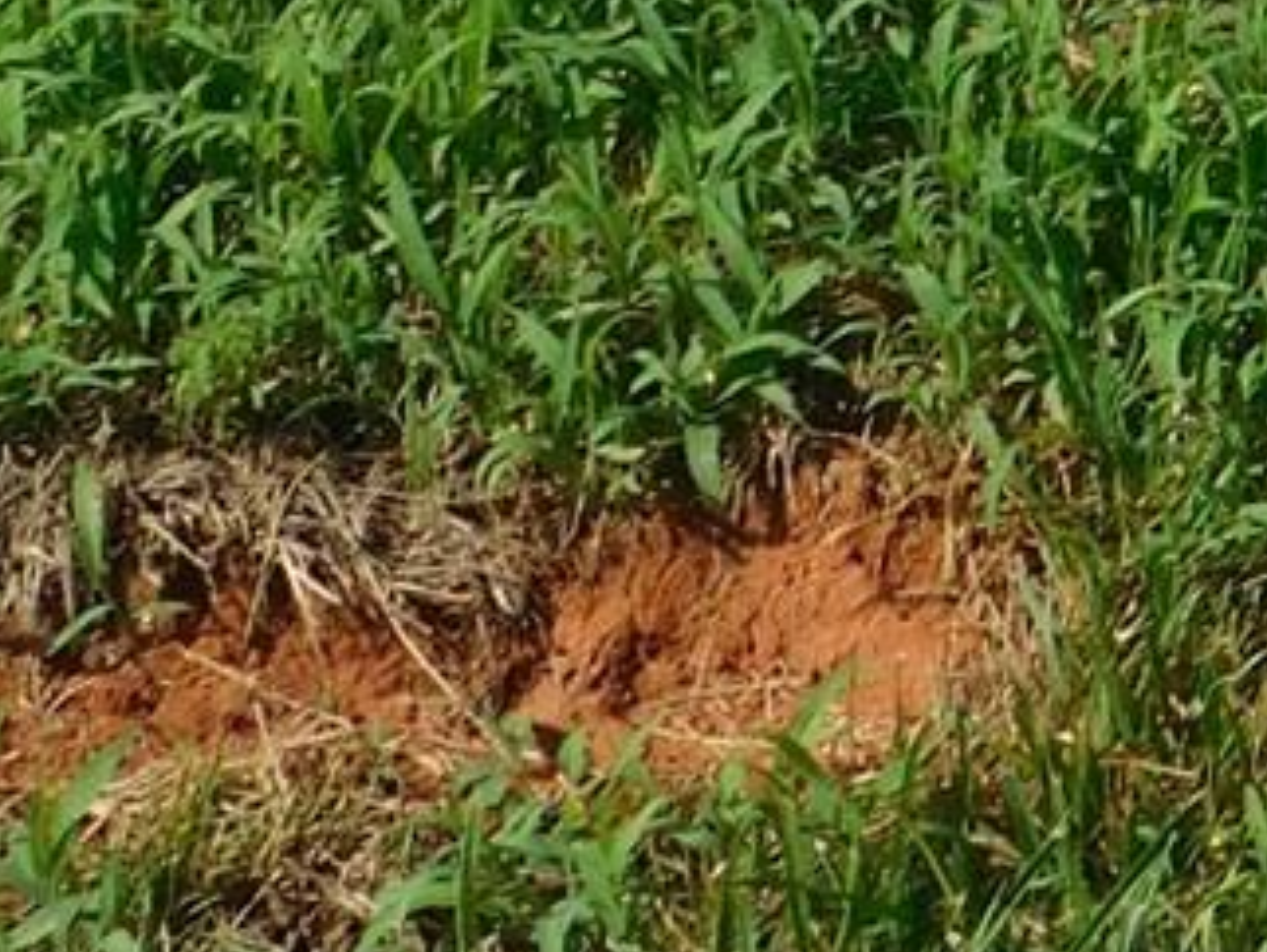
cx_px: 2483
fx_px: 13736
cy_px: -1487
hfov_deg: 5.2
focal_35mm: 375
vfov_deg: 3.9
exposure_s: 1/1000
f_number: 4
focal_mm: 10.4
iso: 125
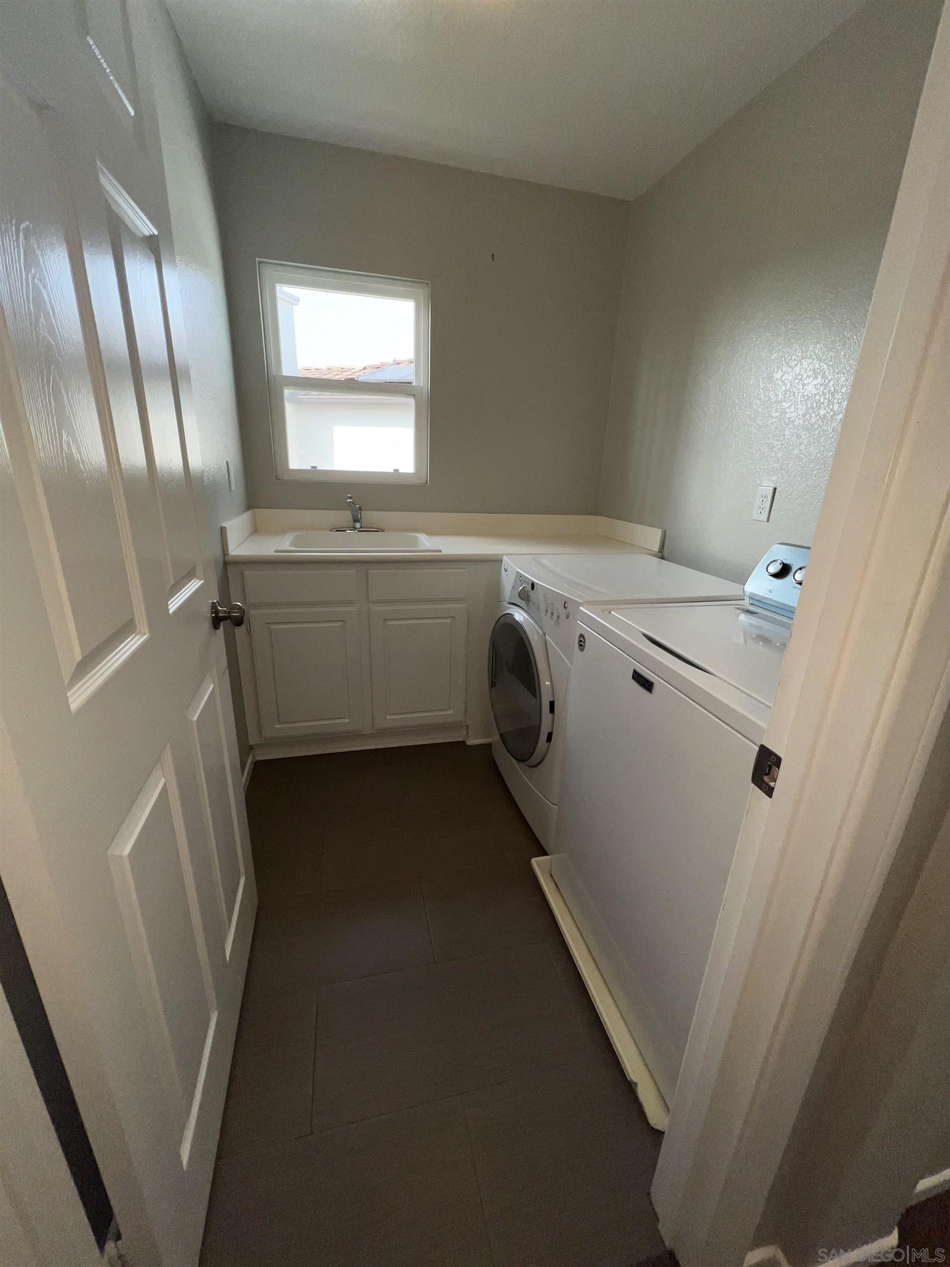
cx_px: 475
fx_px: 476
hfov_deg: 89.9
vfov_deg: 106.2
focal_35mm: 13
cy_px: 634
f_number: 1.8
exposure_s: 1/283
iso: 25
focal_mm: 1.57
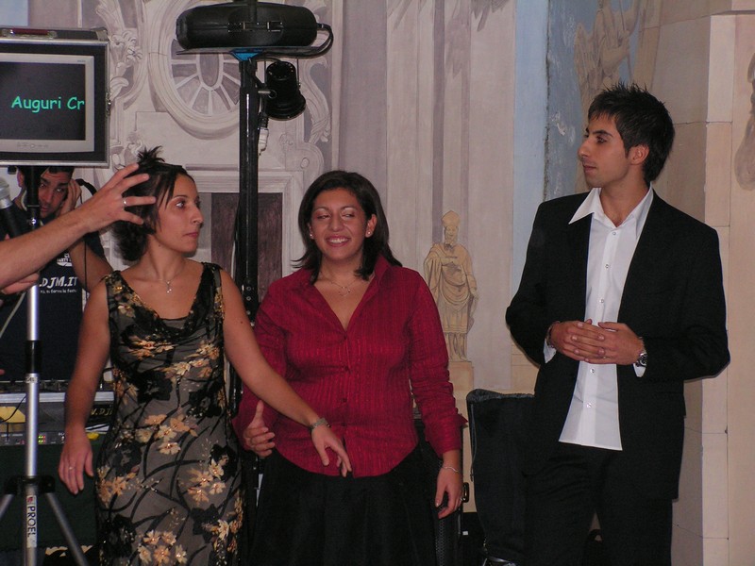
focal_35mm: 108
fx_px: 2356
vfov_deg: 13.7
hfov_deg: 18.2
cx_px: 378
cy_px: 283
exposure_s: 1/100
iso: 200
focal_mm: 18.1
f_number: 3.4
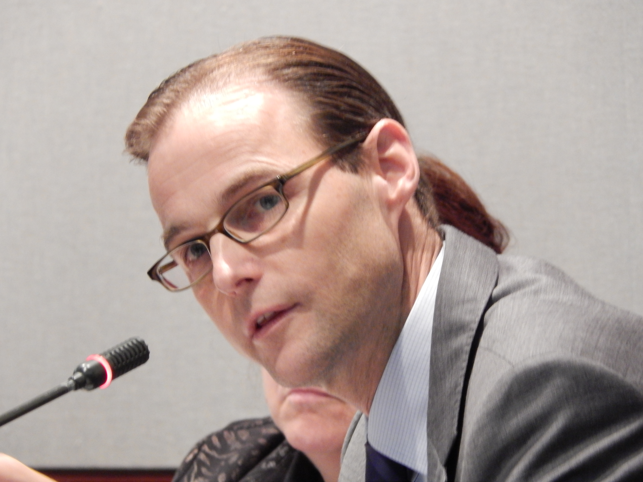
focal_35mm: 498
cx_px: 322
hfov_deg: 4.0
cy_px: 241
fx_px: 9250
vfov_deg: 3.0
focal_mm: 88.6
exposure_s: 1/20
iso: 800
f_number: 5.8
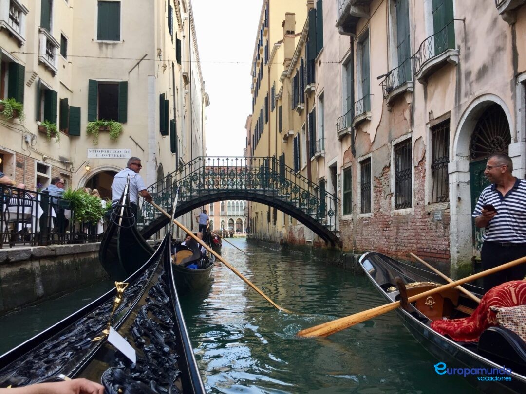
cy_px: 197
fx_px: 441
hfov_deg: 61.7
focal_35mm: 29
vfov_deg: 48.2
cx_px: 263
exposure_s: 1/176
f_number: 2.2
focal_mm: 4.15
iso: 32
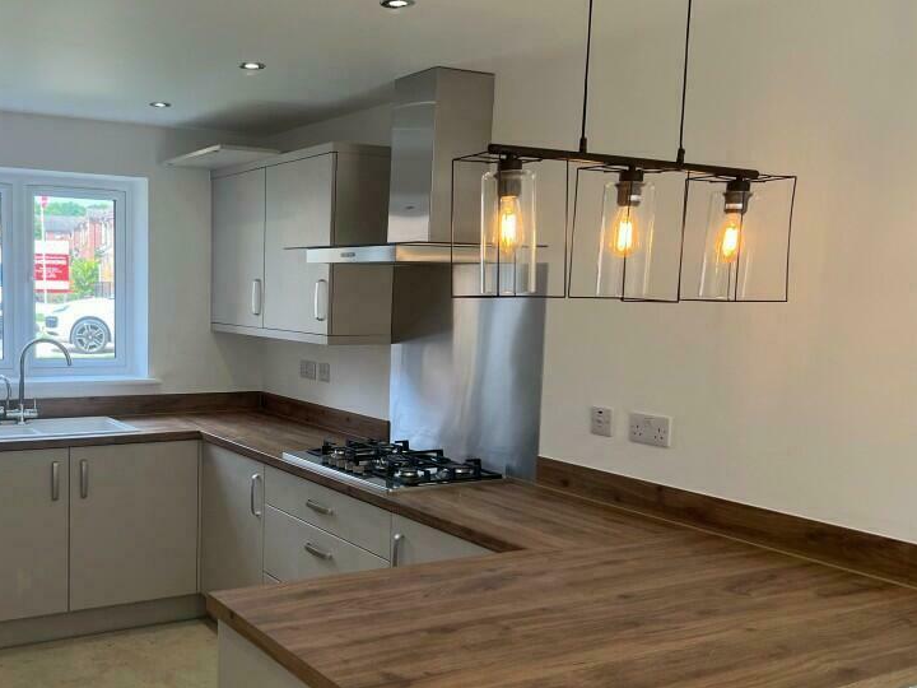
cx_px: 278
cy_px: 385
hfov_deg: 48.9
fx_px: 980
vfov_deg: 38.6
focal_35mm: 37
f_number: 1.5
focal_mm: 5.7
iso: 40
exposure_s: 1/232
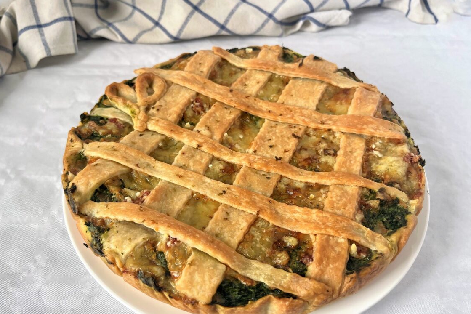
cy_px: 171
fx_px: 379
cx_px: 224
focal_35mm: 29
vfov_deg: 44.9
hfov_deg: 63.6
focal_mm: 5.1
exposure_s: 1/121
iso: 64
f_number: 1.6
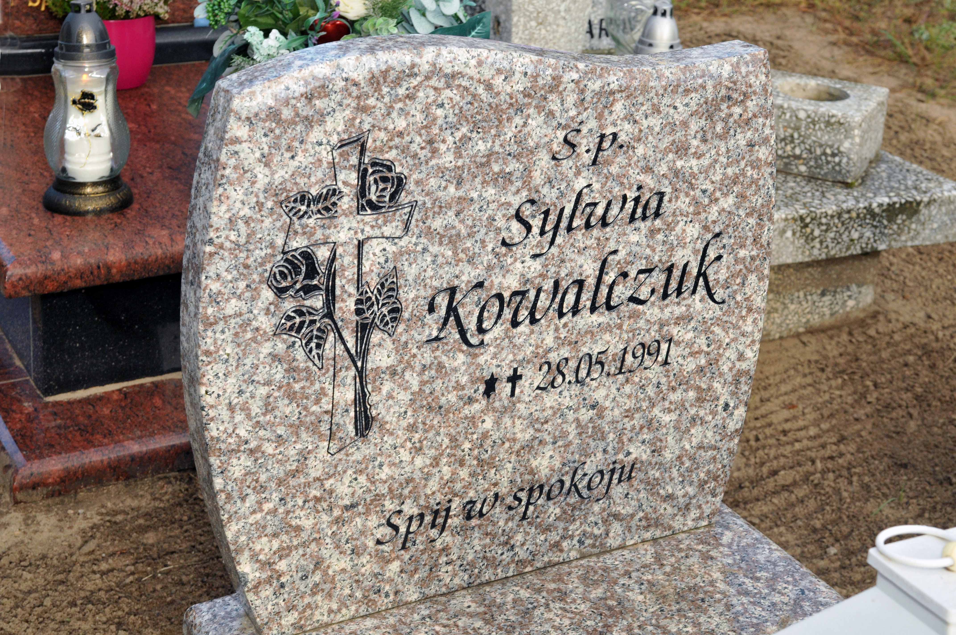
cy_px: 318
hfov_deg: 35.1
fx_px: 1512
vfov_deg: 23.7
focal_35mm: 57
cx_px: 478
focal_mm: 38
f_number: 9
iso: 640
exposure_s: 1/250
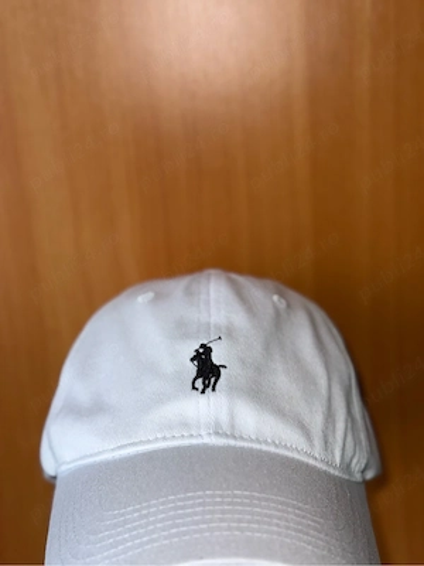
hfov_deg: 30.3
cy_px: 283
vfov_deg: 39.7
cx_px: 212
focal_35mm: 48
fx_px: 784
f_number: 1.78
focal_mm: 6.76
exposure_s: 1/48
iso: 50
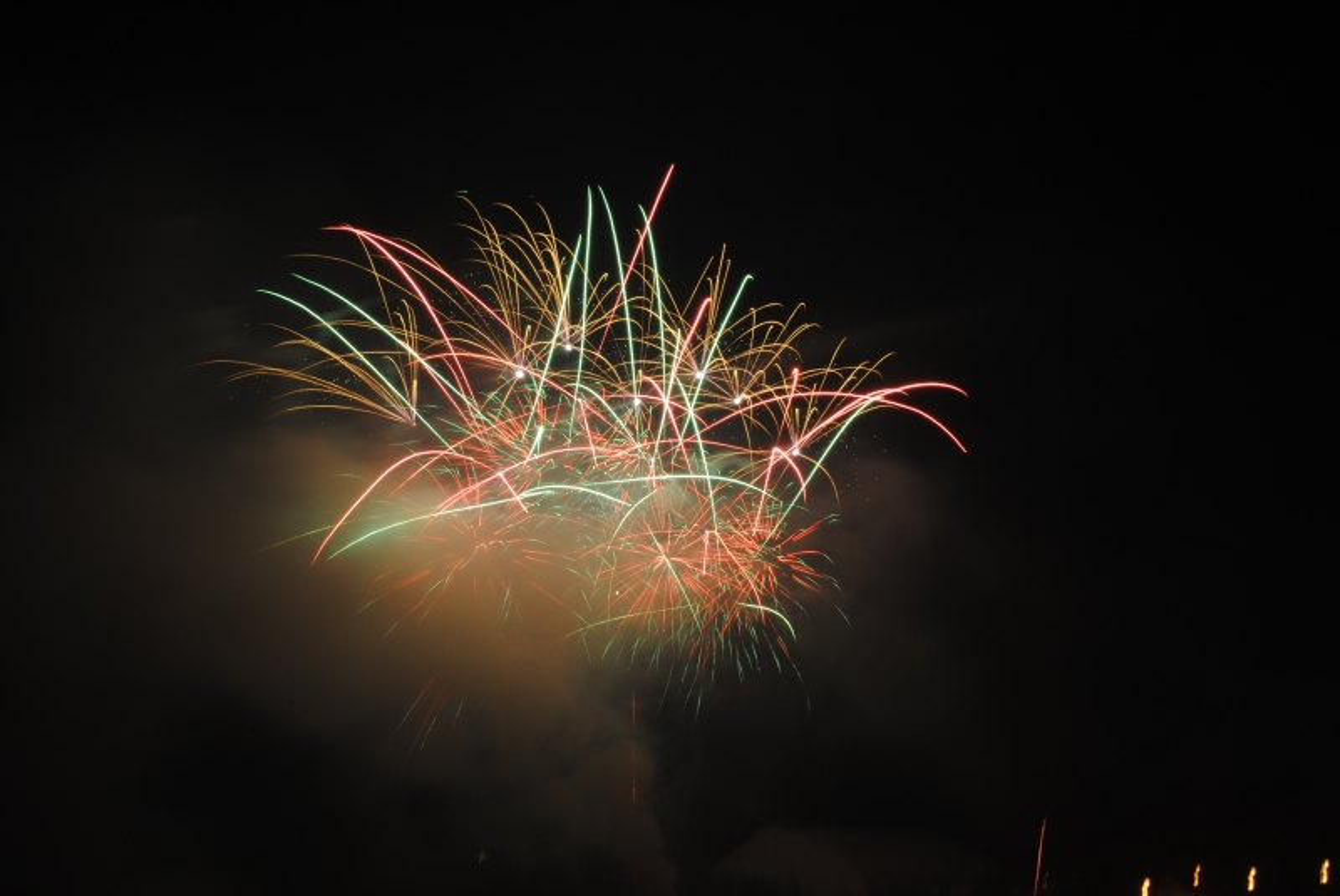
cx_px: 670
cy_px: 448
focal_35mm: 42
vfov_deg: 32.0
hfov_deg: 46.4
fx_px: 1565
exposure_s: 2.5
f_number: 20
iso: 100
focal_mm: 28
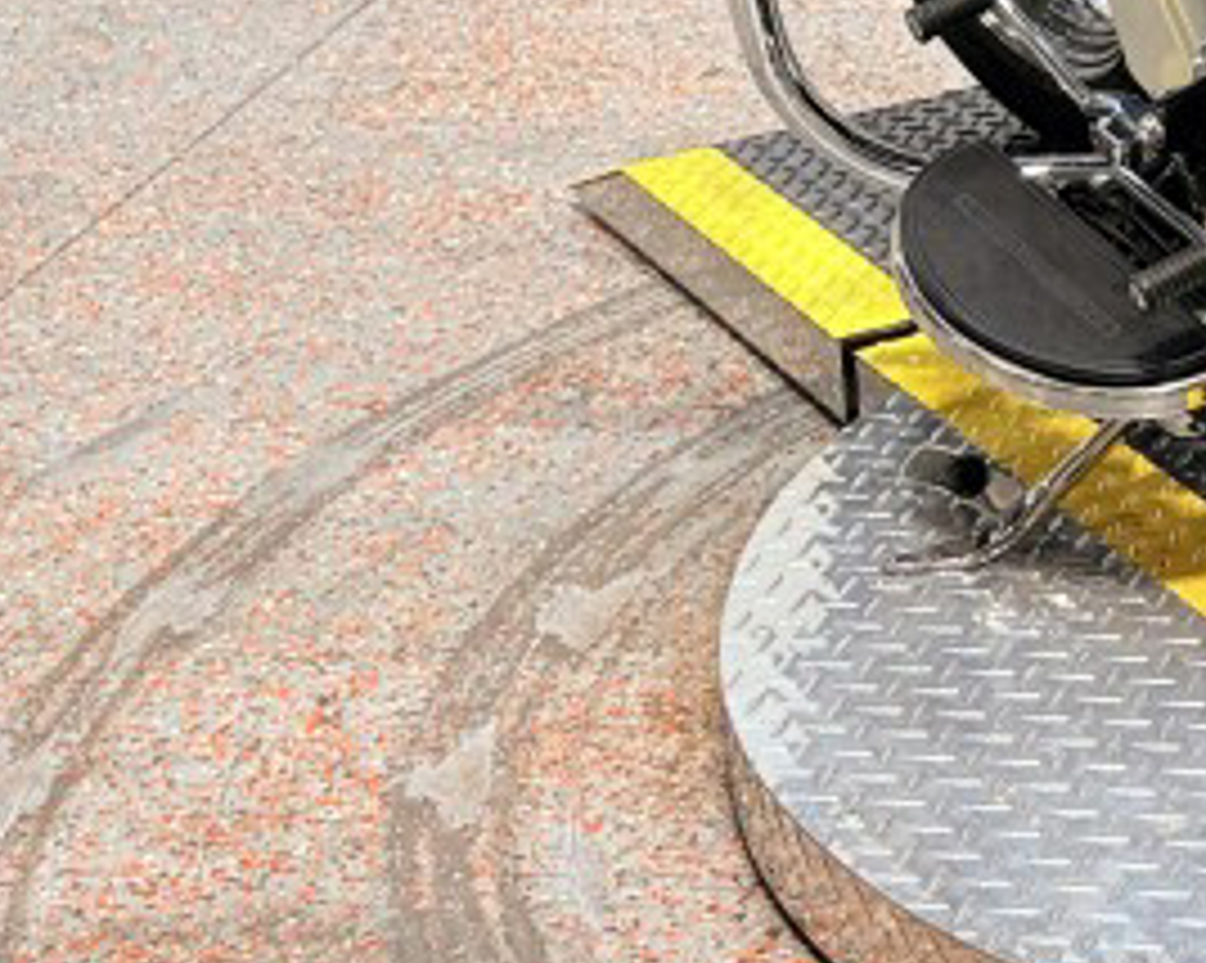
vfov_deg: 14.4
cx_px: 1780
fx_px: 3602
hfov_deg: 17.2
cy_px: -418
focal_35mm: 101
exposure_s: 1/120
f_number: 1.6
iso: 40
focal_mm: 5.96
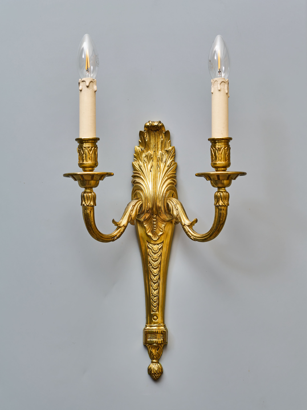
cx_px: 154
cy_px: 205
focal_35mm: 80
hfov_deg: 18.4
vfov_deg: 24.4
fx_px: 945
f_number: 2.8
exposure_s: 1/50
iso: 160
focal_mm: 40
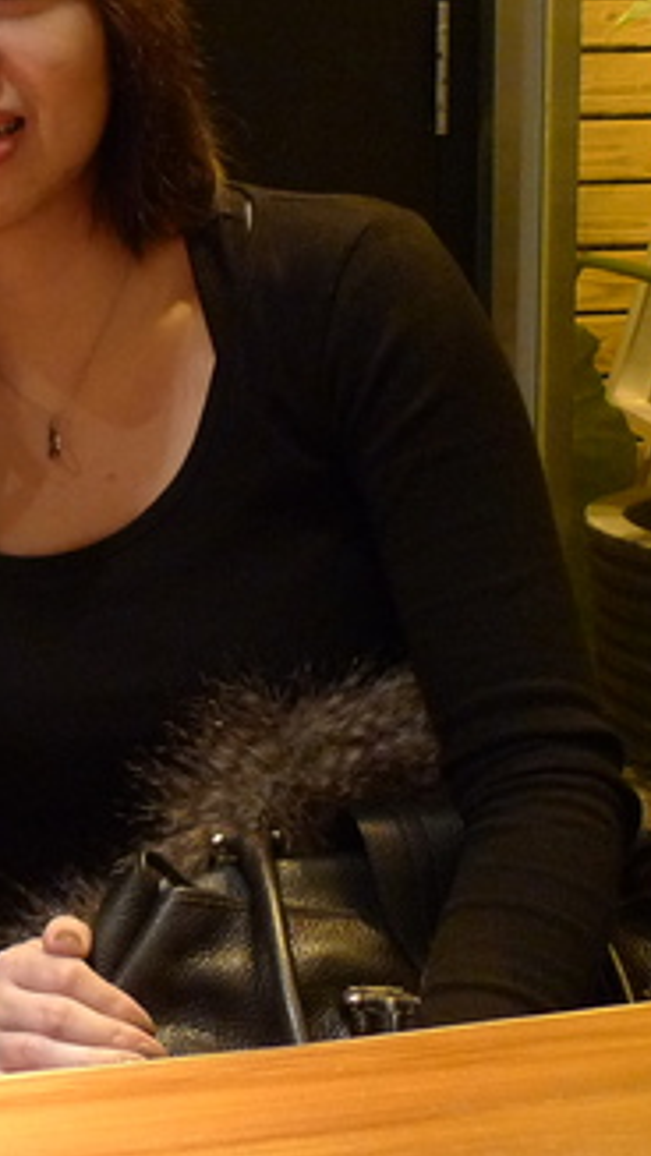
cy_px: 368
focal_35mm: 74
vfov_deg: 28.4
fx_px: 2270
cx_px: -223
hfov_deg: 15.4
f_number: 2.1
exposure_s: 1/8
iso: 400
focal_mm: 5.4
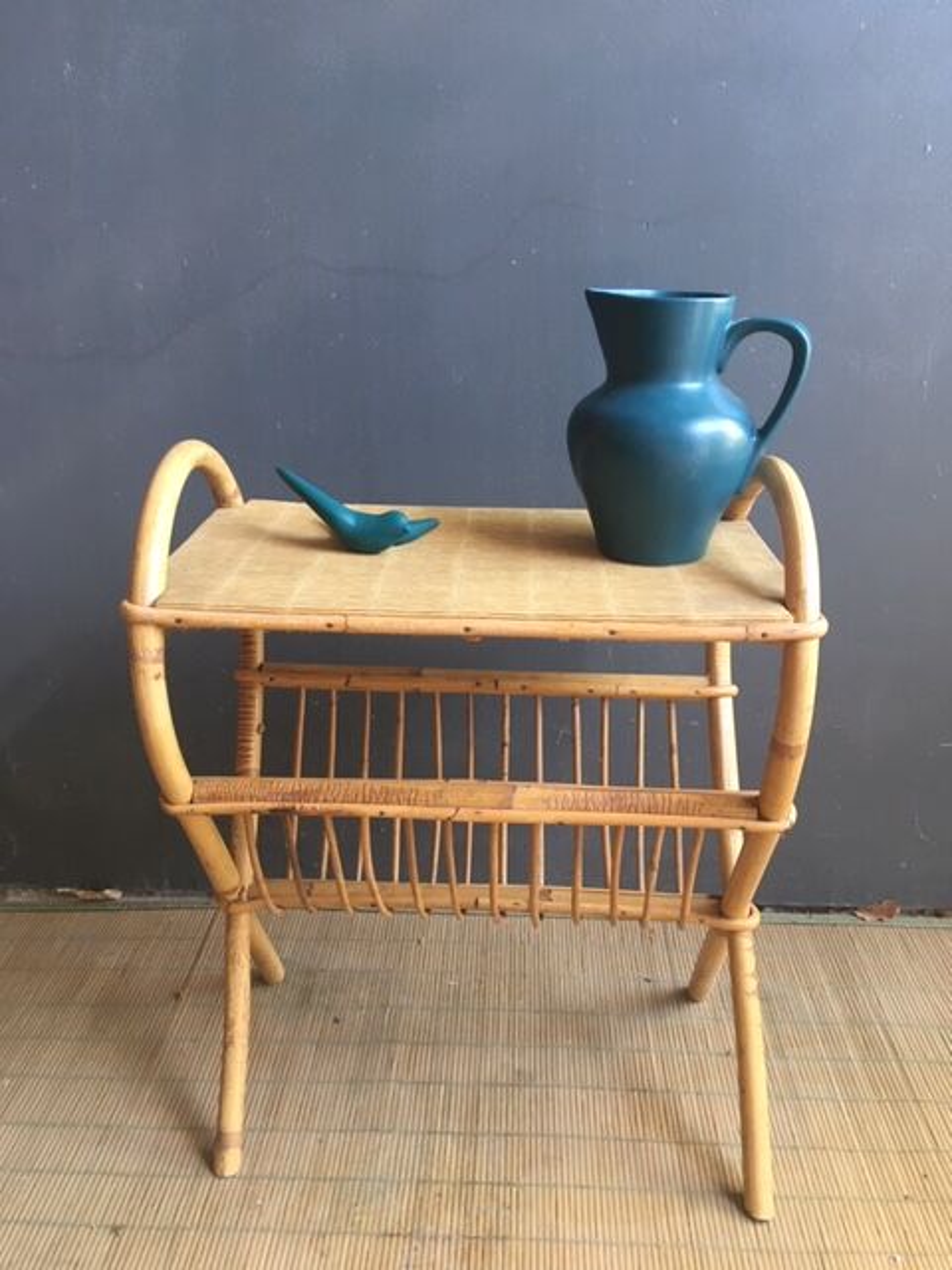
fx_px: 1063
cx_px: 476
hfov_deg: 48.2
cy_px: 635
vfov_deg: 61.7
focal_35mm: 29
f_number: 2.2
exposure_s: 1/33
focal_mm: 4.15
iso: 100
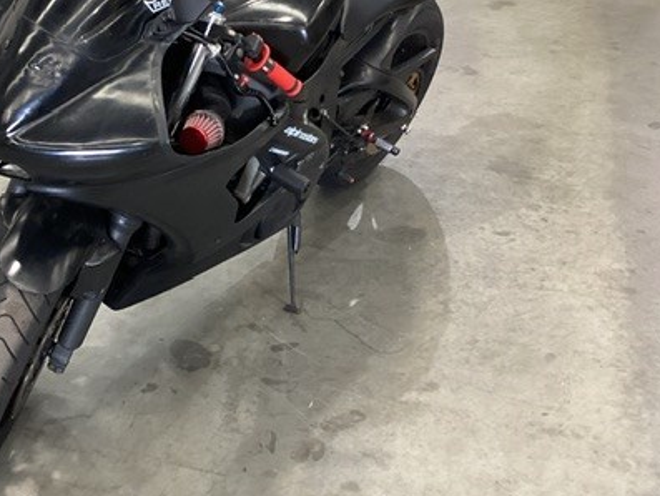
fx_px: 954
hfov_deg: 37.6
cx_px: 201
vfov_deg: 29.0
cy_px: 183
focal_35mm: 50
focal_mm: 3.3
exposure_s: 1/50
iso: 320
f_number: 2.4
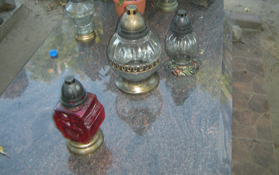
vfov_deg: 30.8
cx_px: 141
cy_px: 23
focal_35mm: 40
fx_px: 304
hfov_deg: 49.3
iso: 64
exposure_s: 1/50
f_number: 2.8
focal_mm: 4.7
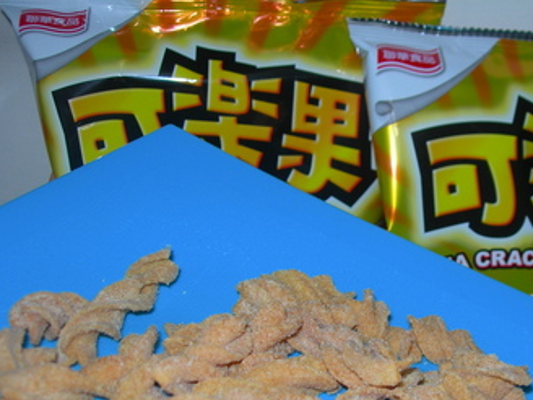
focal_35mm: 58
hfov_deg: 32.6
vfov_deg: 24.9
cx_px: 396
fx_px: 893
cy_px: 300
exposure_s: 1/60.1
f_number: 2.8
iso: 50
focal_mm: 7.8
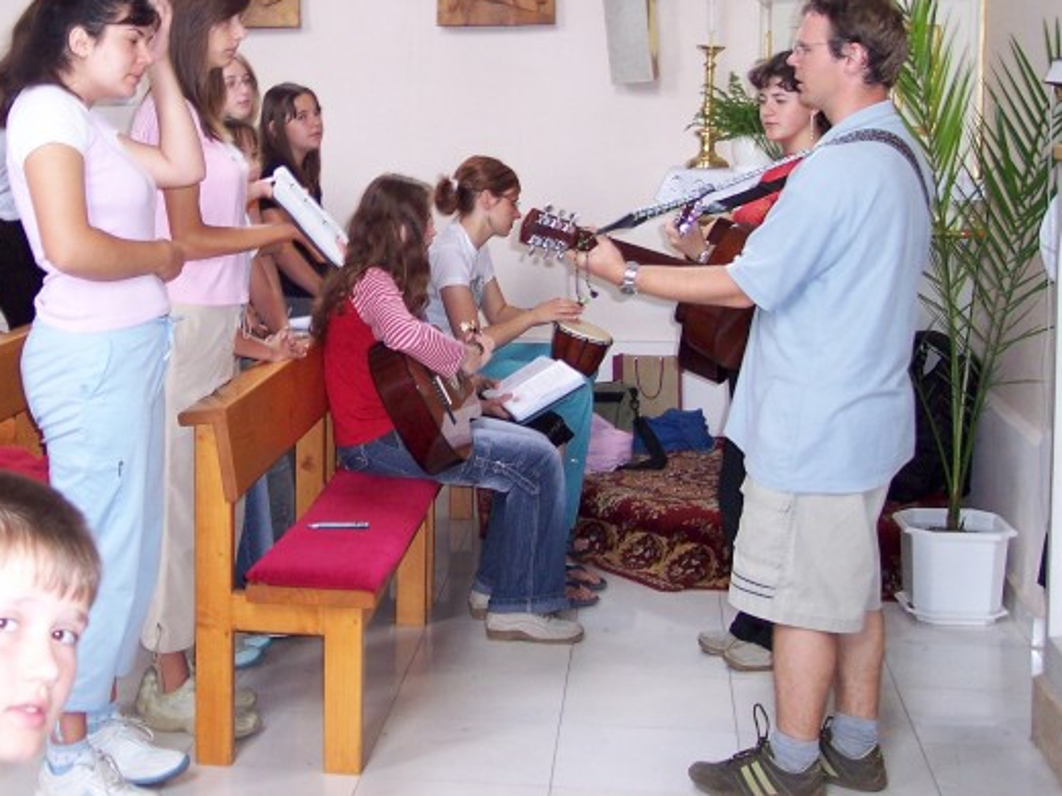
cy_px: 186
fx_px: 1841
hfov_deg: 31.8
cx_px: 304
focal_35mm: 60
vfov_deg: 24.1
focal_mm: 8
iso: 140
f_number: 2.8
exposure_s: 1/60
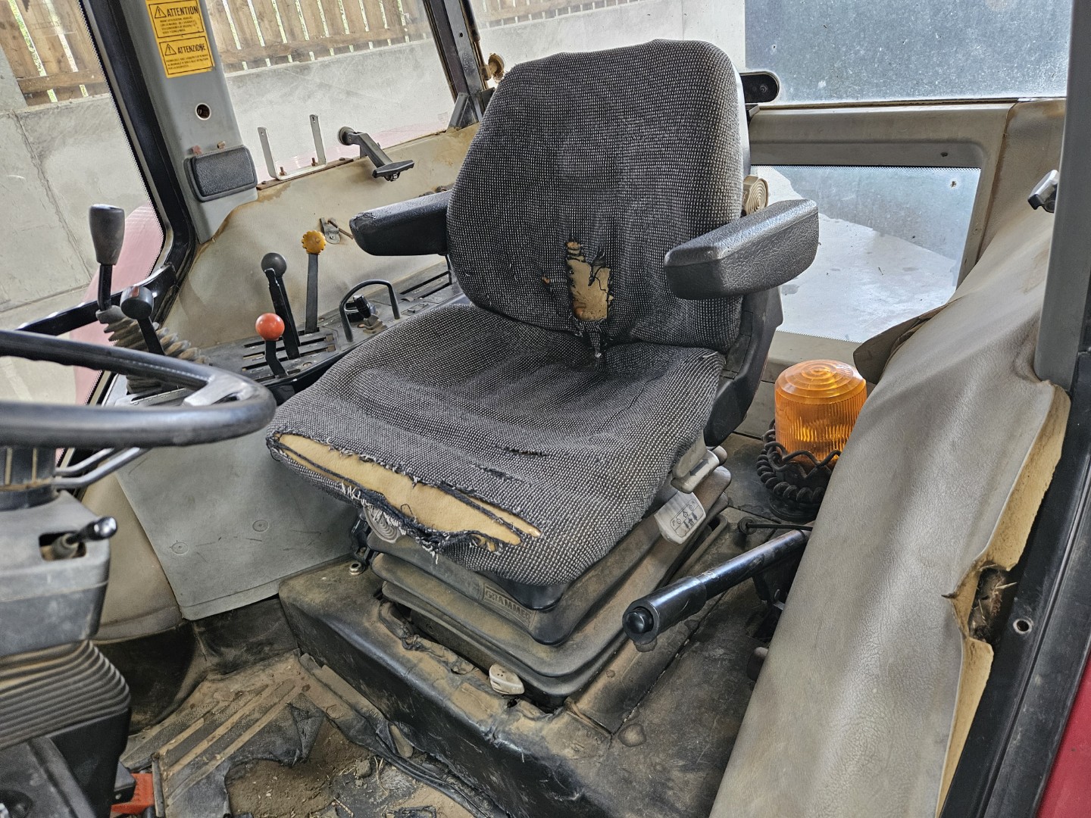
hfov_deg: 73.9
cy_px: 409
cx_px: 546
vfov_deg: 58.9
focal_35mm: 23
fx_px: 725
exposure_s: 1/100
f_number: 1.8
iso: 500
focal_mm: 5.4
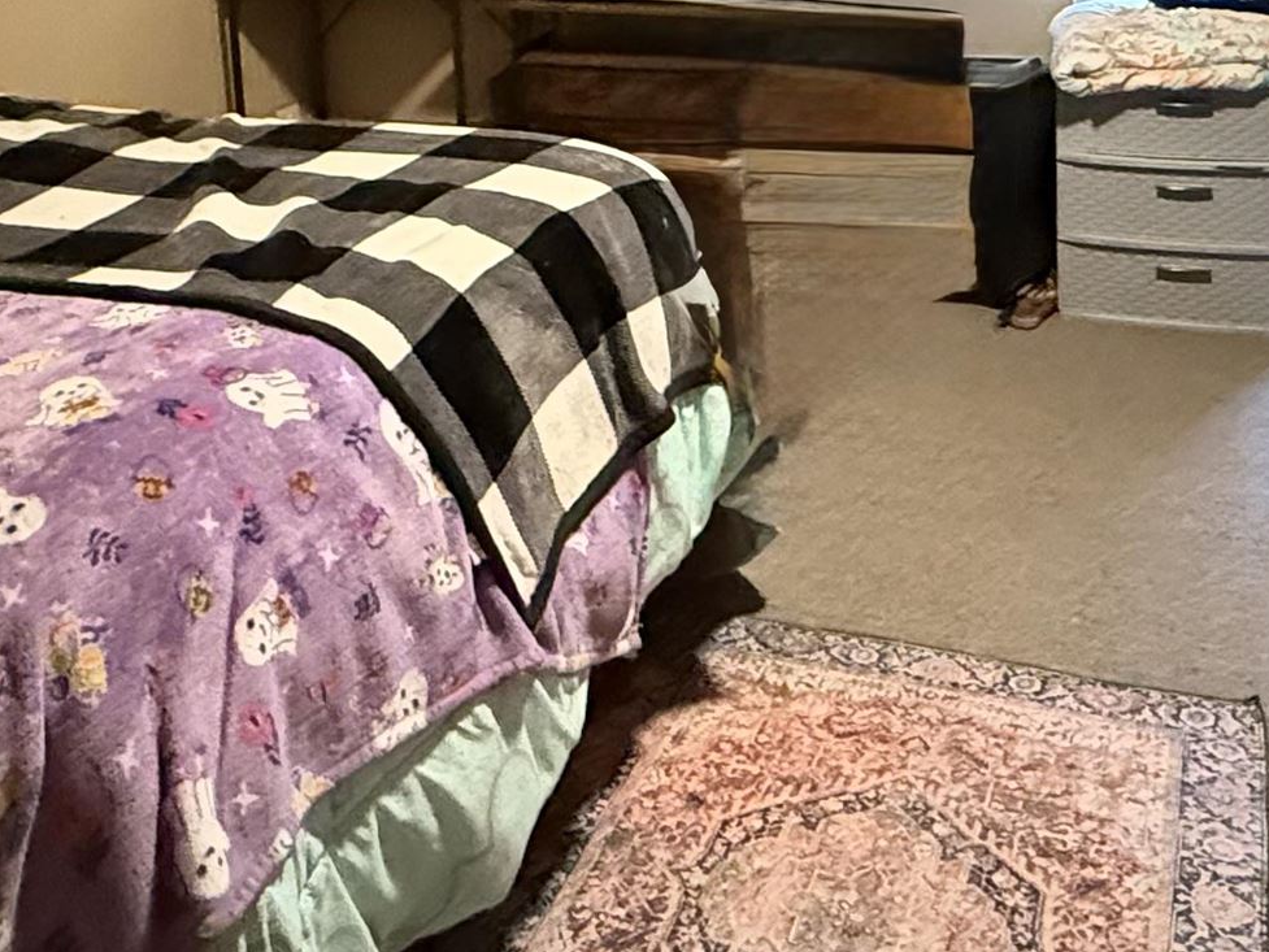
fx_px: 1613
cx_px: 579
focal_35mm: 44
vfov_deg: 30.3
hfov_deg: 42.9
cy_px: -22
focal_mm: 2.22
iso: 1250
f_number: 2.2
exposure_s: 1/60
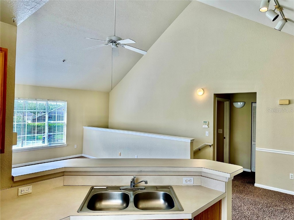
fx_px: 204
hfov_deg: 71.6
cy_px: 110
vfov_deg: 56.8
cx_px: 147
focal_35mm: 24
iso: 80
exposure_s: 1/230
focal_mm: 6.86
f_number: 1.78
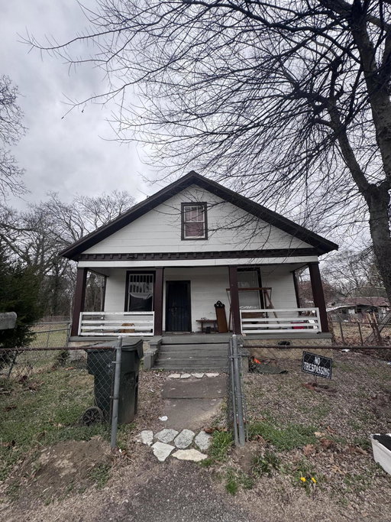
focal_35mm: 14
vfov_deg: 102.1
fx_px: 211
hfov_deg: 85.7
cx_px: 196
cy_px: 261
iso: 40
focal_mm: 2.22
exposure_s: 1/202
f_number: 2.2
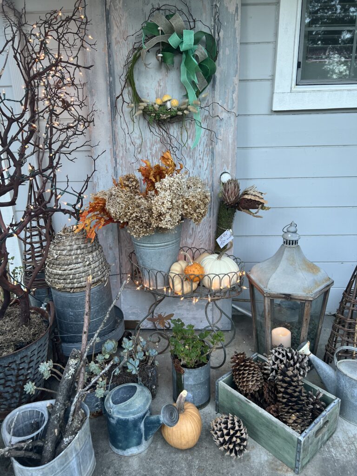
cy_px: 238
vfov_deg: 67.3
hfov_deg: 53.1
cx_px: 178
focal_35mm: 26
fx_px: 358
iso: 80
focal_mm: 5.7
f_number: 1.5
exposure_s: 1/120
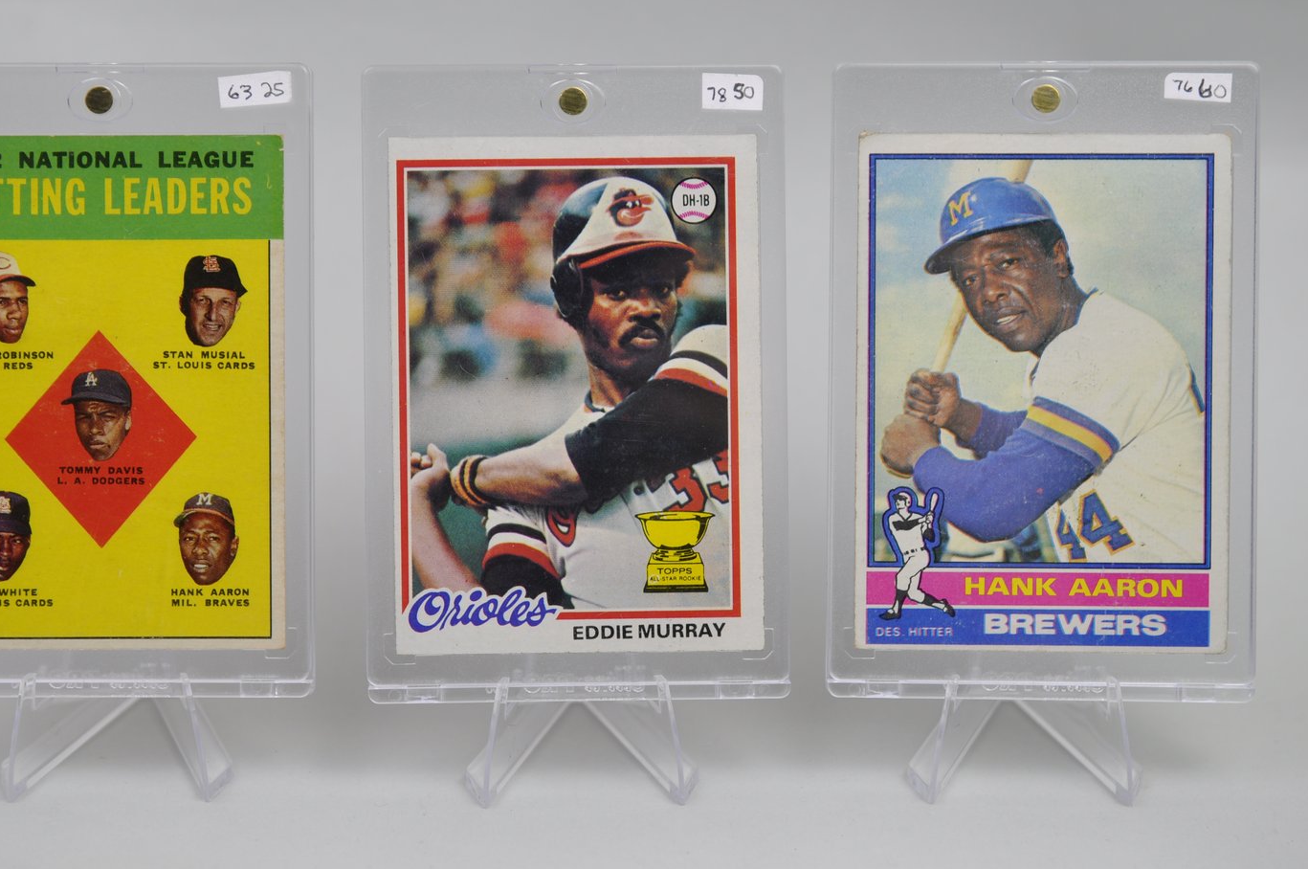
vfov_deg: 18.1
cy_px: 419
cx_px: 568
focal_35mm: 75
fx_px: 2722
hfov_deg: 27.0
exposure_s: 1/80
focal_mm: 40
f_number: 4.5
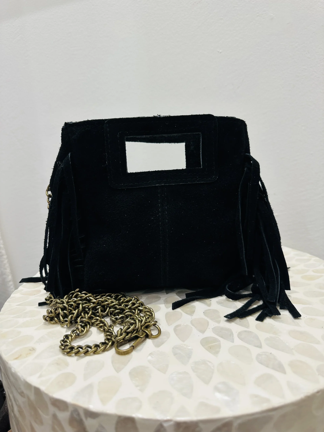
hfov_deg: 56.8
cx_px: 162
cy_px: 216
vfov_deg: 71.6
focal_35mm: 24
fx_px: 300
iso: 125
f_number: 1.78
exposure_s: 1/50
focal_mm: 6.86
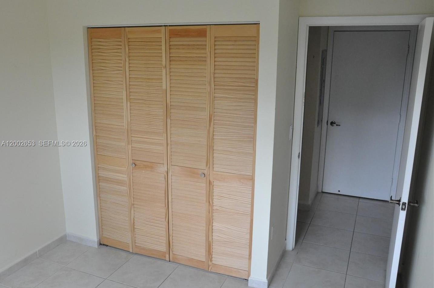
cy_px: 144
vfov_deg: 47.8
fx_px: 325
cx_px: 217
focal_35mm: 27
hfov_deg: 67.5
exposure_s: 1/100
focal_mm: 18
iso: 2000
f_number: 10
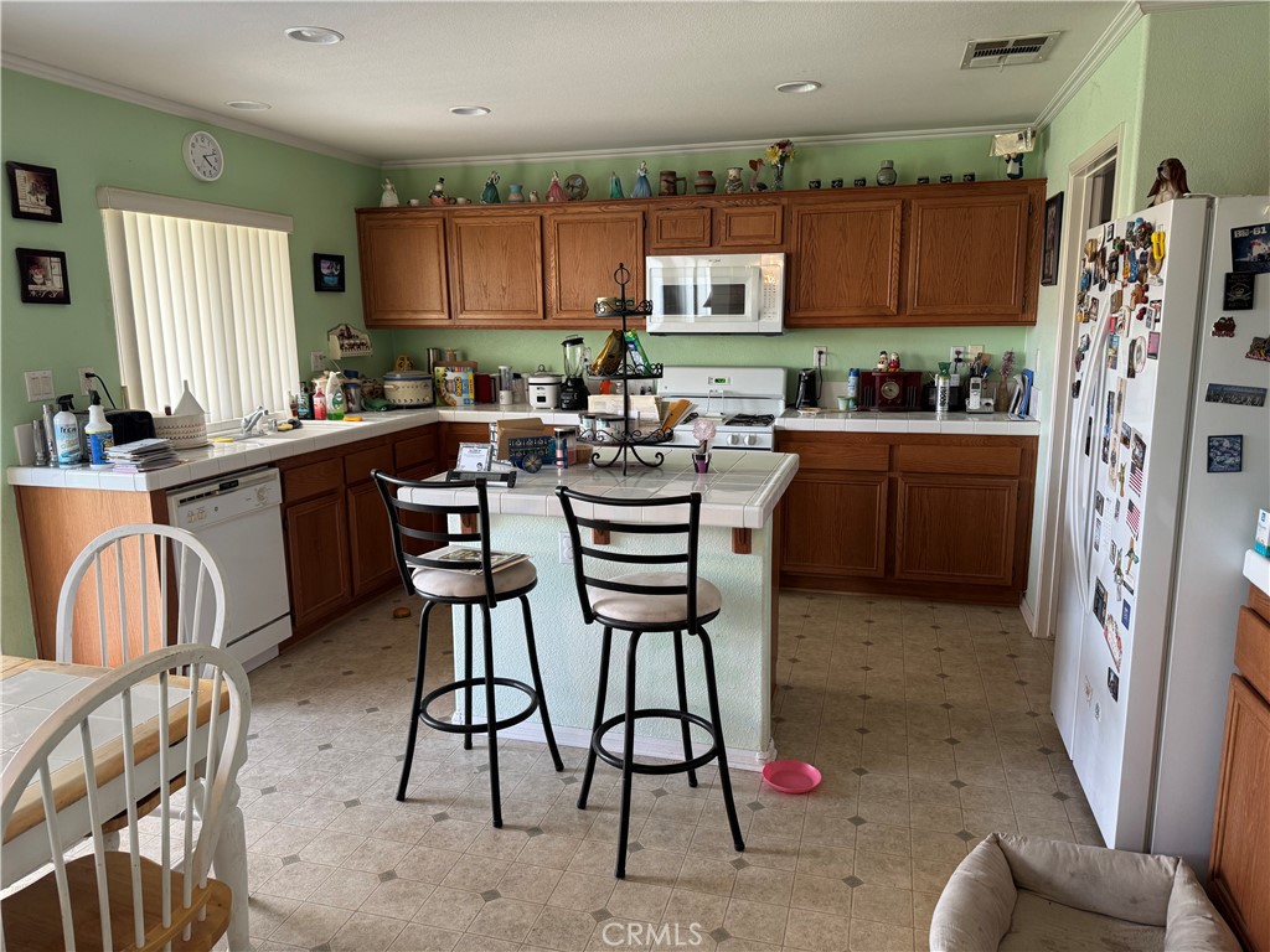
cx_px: 635
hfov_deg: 71.6
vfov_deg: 56.8
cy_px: 476
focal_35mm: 24
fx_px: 881
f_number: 1.78
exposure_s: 1/60
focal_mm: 6.76
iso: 160
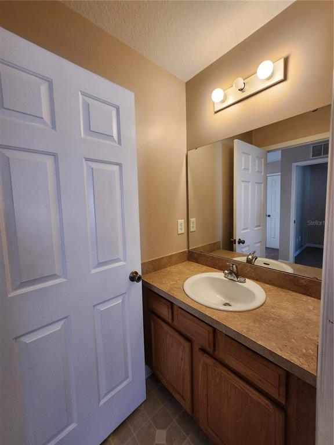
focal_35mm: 13
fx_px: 167
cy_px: 222
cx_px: 167
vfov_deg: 106.2
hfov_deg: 89.9
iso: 125
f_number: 2.2
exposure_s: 1/60
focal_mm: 1.74
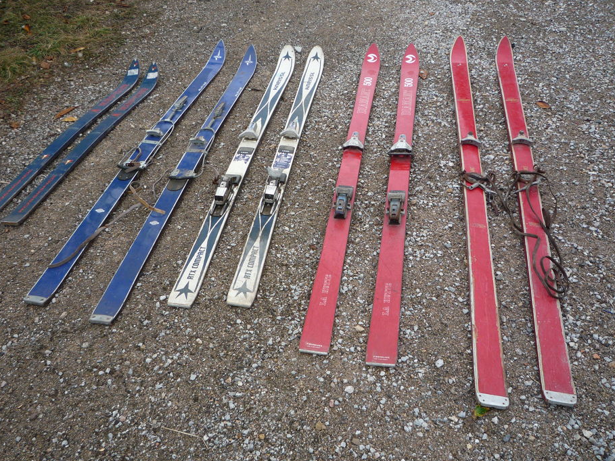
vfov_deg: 42.9
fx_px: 586
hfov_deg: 55.3
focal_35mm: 33
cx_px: 300
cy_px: 216
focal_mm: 5.2
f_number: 4
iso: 100
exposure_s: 1/250
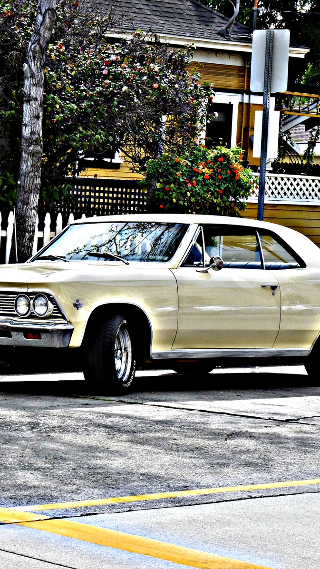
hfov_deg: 7.9
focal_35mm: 153
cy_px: 284
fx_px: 2307
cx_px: 170
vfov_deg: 14.1
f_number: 5.6
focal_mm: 18.7
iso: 100
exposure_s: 1/320
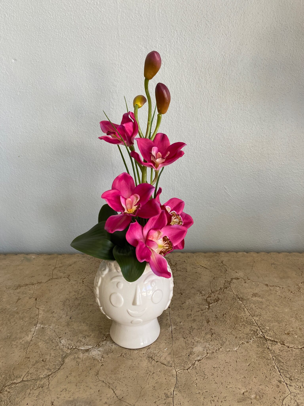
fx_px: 304
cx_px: 152
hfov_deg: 53.1
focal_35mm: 26
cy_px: 203
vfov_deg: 67.3
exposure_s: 1/122
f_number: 1.8
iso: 80
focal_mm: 4.25
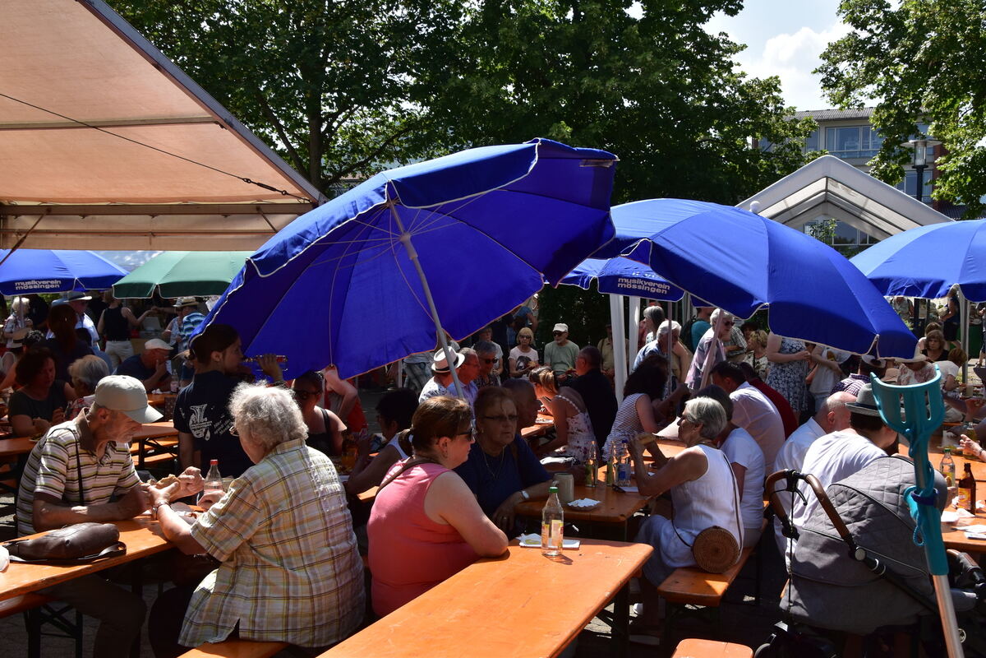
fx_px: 1068
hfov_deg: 49.6
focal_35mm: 39
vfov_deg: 34.2
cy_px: 329
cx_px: 493
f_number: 10
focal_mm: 26
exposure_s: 1/400
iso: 320
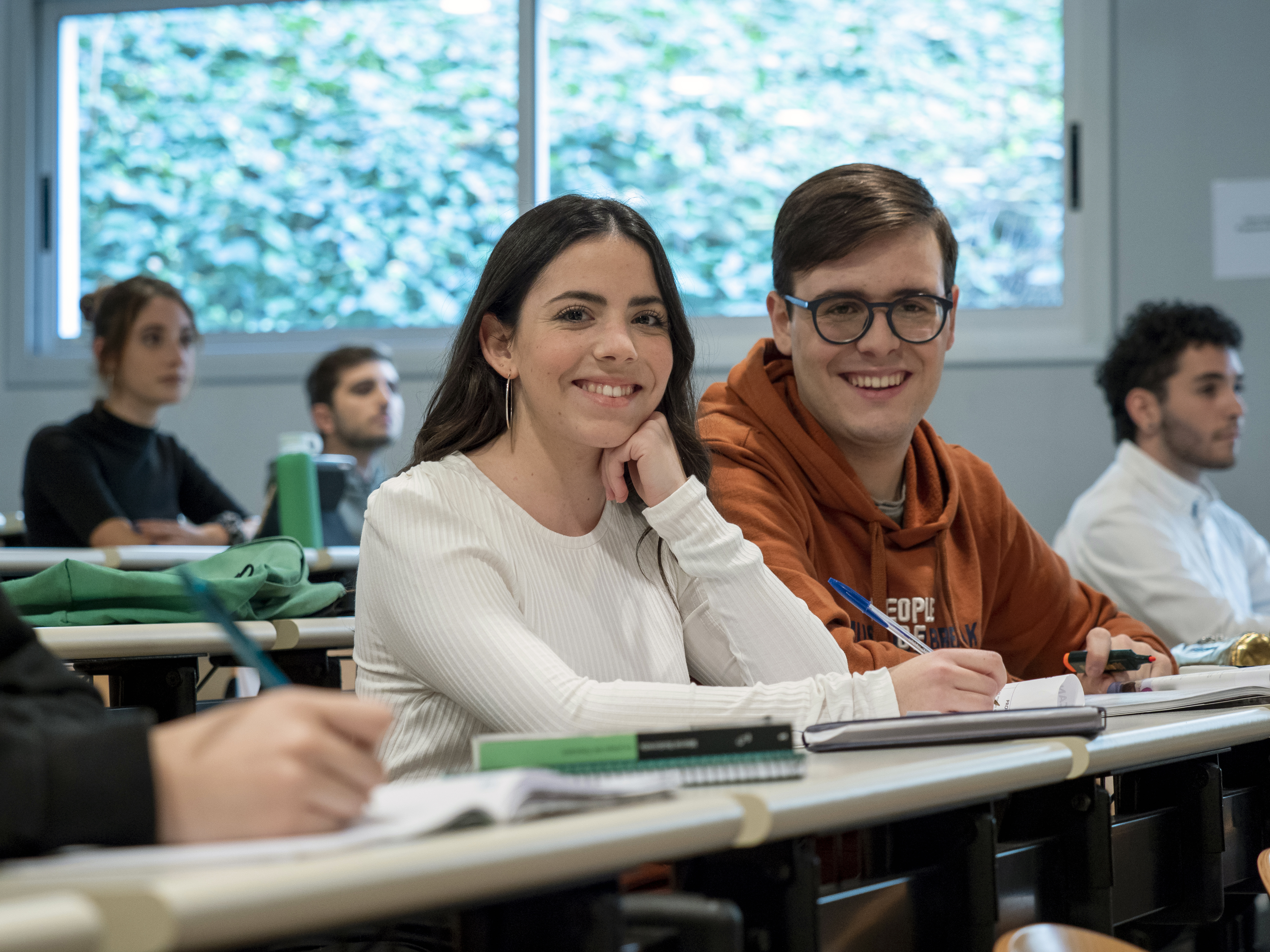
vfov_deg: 15.4
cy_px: 476
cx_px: 635
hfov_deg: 20.4
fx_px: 3522
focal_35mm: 96
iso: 800
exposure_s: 1/20
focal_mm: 48
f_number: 2.8
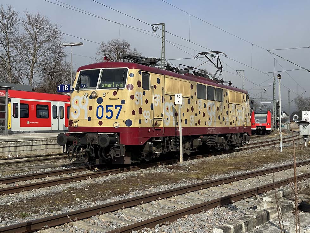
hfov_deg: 39.7
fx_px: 430
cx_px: 155
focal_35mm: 48
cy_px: 116
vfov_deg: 30.3
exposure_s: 1/6410
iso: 64
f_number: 1.78
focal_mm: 6.76
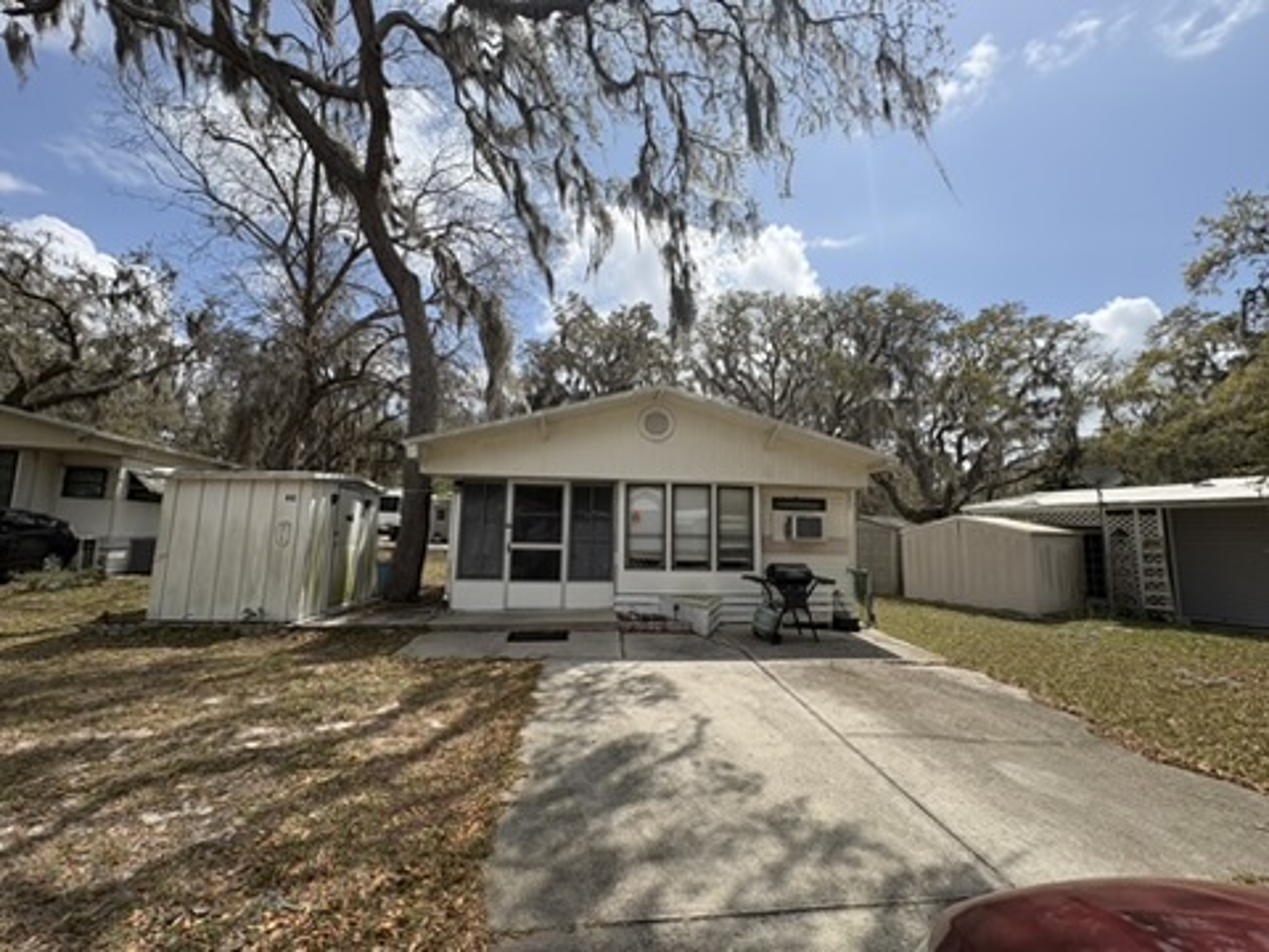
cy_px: 476
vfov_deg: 85.7
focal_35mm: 14
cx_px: 634
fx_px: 513
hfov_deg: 102.1
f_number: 2.2
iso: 50
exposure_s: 1/2494
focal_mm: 2.22
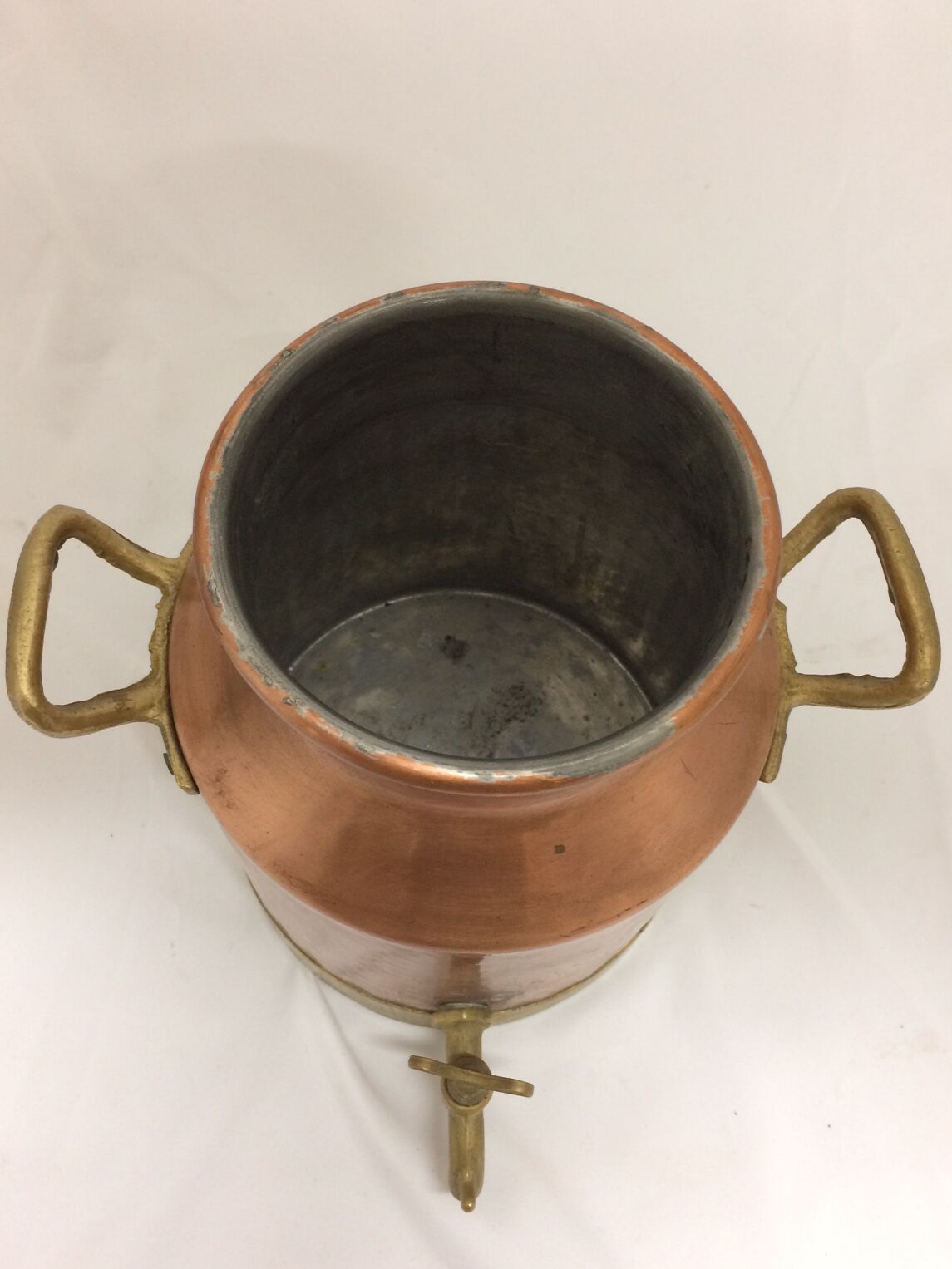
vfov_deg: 58.4
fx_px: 1137
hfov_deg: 45.4
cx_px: 456
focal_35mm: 31
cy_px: 625
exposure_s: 1/33
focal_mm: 4.15
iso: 200
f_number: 2.2
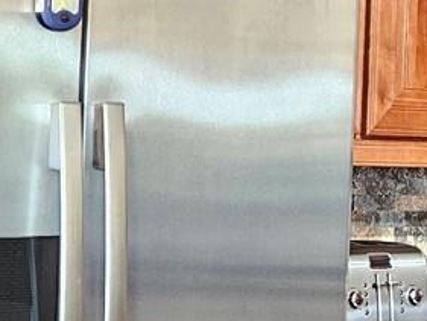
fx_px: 1617
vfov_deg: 11.3
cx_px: 412
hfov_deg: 14.8
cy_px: 82
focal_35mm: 131
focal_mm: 5.4
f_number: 1.8
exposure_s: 1/40
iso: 640
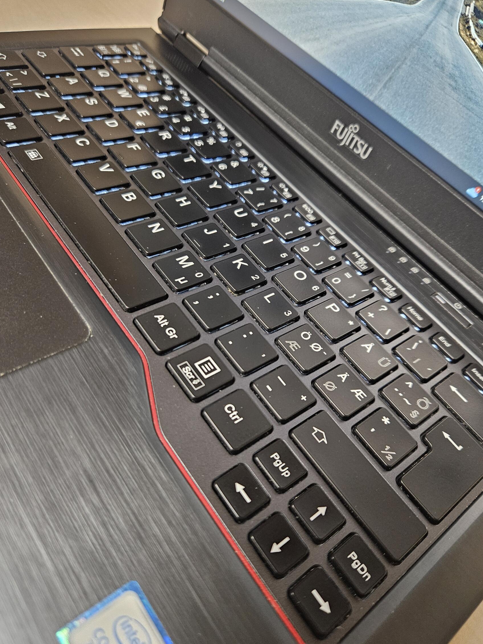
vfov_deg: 67.3
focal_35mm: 26
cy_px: 316
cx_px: 237
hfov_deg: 53.0
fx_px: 484
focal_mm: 5.4
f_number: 1.8
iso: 500
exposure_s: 1/50
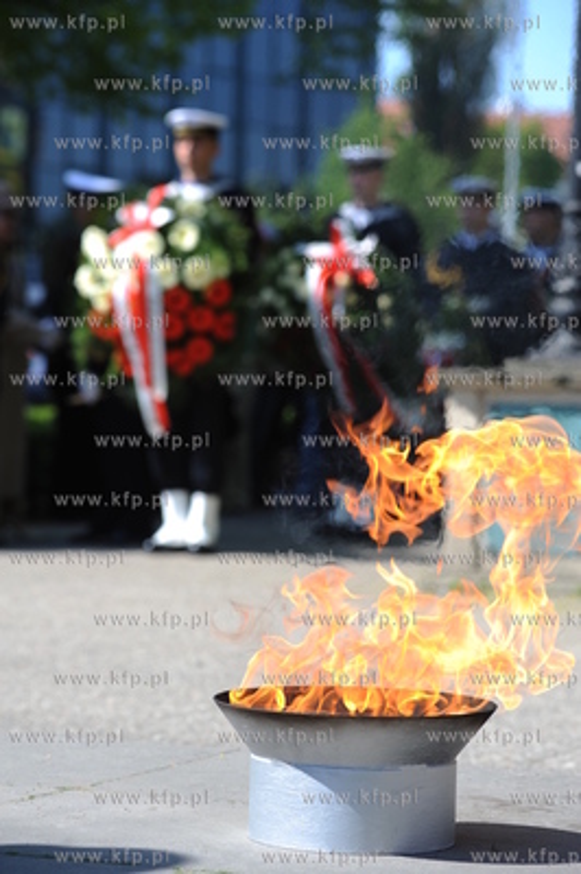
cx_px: 290
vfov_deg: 17.1
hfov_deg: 11.4
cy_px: 437
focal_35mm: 120
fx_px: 2910
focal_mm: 120
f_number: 5.6
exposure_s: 1/320
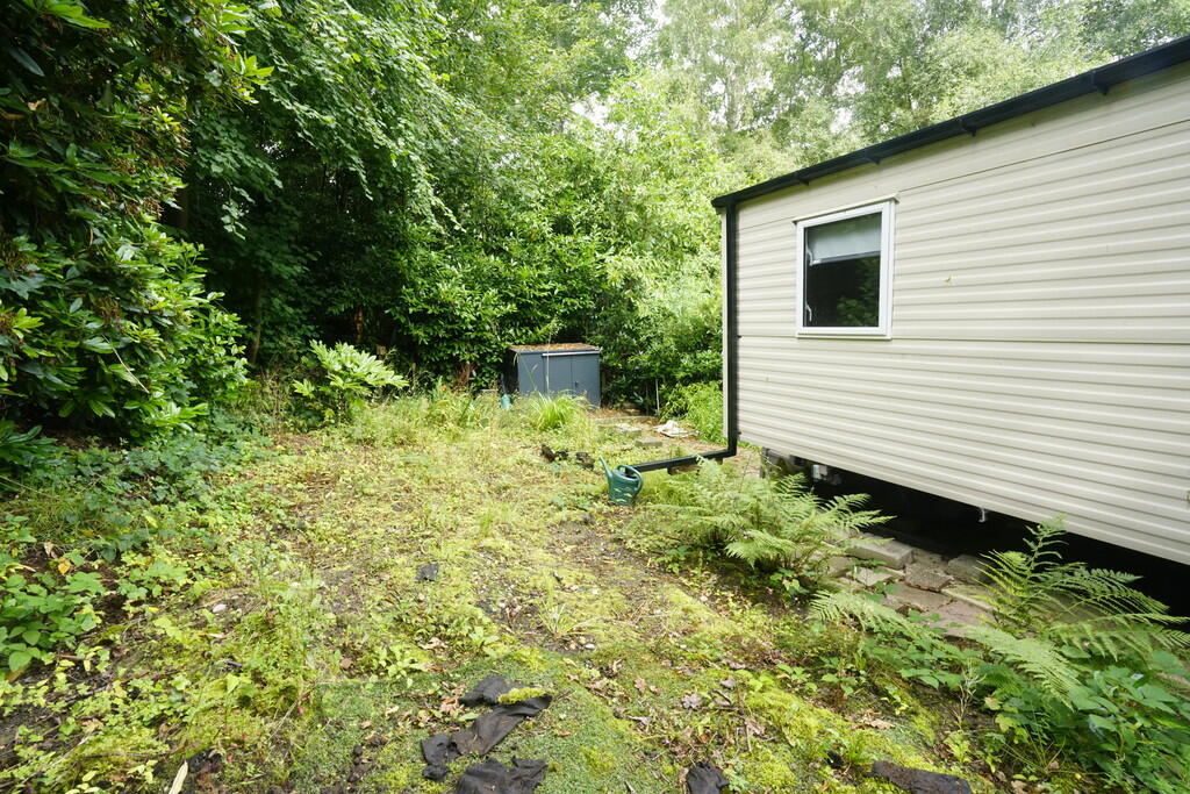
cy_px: 397
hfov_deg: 96.7
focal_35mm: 16
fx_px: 529
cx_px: 595
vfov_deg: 73.8
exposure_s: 1/60
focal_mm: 16
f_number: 16
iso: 2500
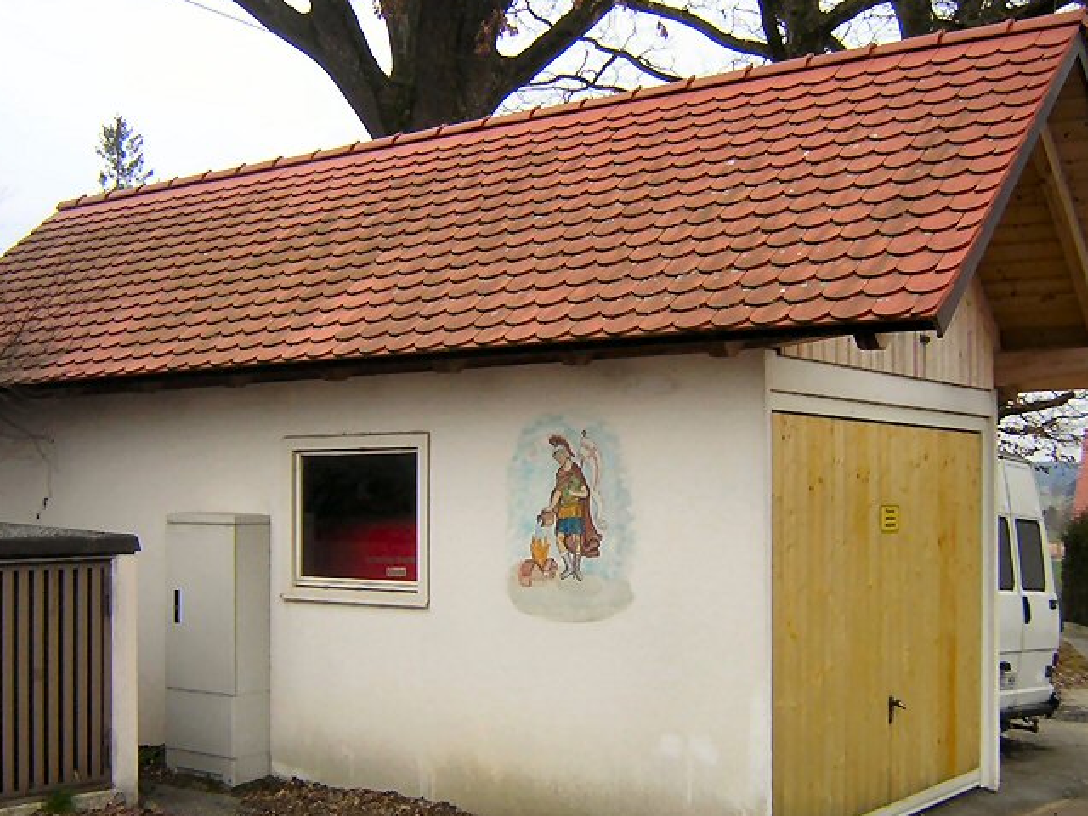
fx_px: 1414
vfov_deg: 32.2
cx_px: 559
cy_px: 435
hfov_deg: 42.1
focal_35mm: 45
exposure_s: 1/214
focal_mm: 4.7
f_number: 2.6
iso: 100
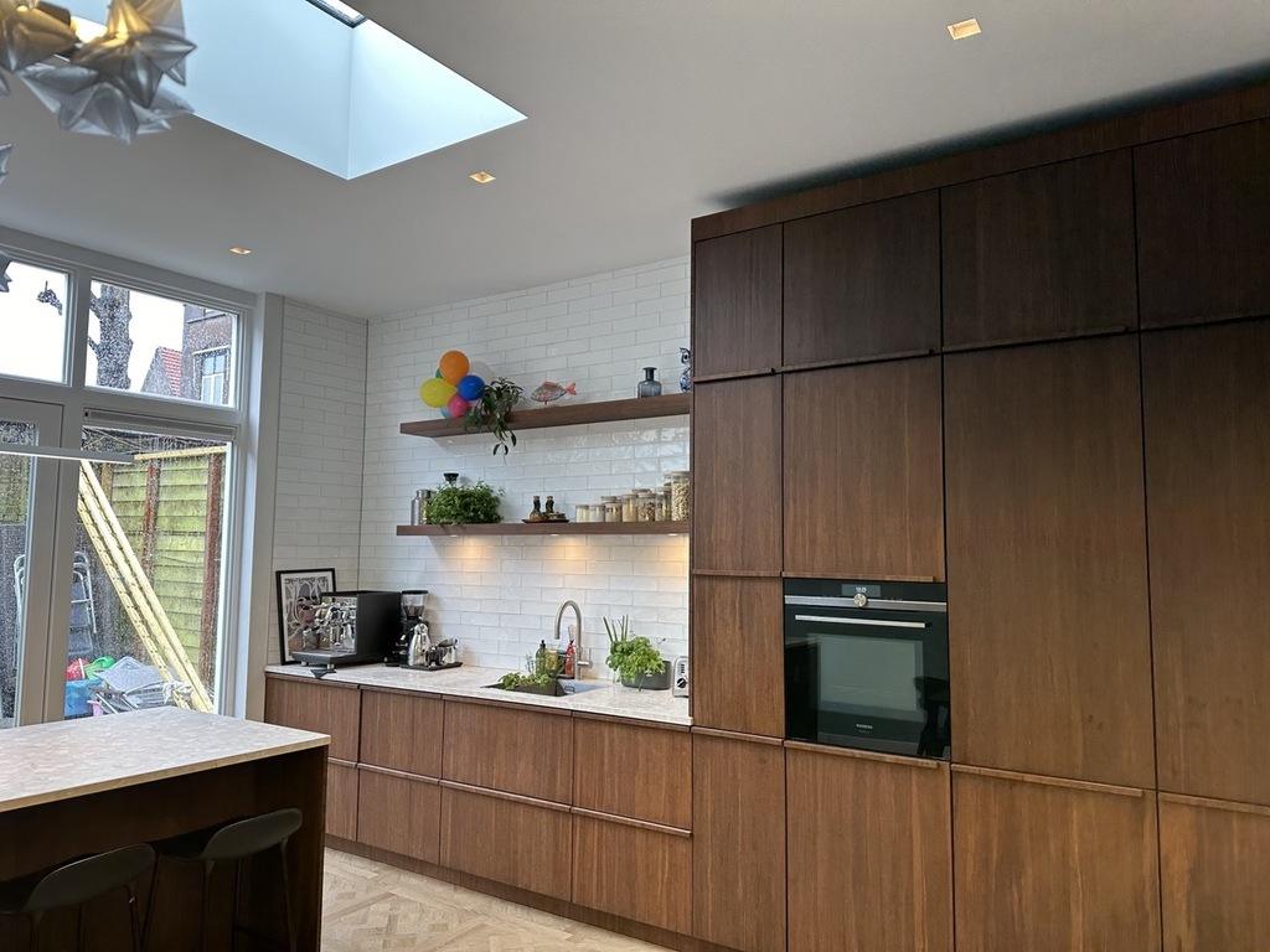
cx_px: 635
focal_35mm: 24
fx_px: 881
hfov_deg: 71.6
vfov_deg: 56.8
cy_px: 476
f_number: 1.78
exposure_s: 1/100
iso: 80
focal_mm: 6.86
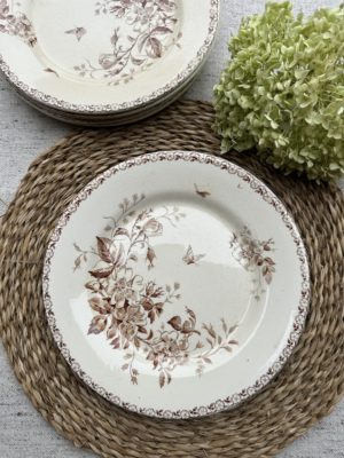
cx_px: 172
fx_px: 318
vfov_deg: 71.6
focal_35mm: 24
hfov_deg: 56.8
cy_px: 229
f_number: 1.78
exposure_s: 1/1495
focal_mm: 6.86
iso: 80
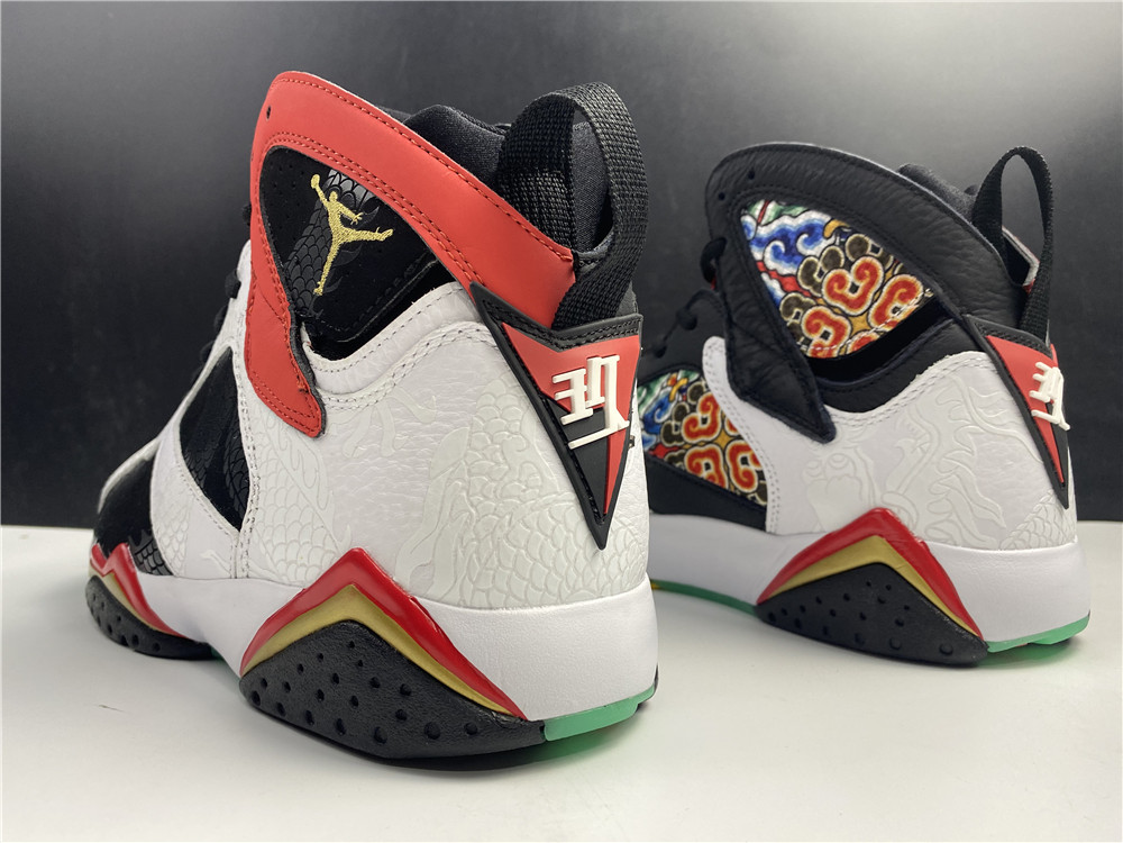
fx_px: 843
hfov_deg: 67.3
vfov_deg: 53.1
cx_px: 562
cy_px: 422
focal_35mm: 26
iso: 64
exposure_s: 1/100
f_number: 1.8
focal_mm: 4.25
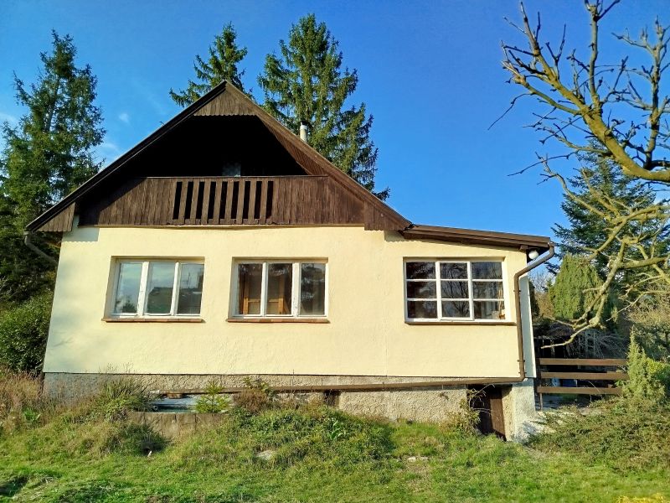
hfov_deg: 71.6
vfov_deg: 56.8
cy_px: 252
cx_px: 335
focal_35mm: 24
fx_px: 465
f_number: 1.7
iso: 50
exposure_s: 1/780
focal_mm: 5.31
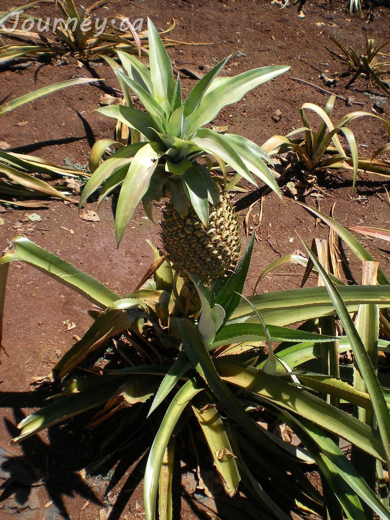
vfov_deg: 49.0
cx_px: 195
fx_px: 571
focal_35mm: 38
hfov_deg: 37.7
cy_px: 260
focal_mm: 6.3
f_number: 4.6
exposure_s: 1/160
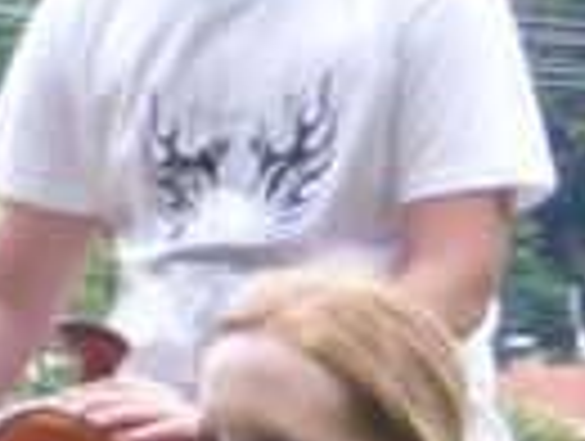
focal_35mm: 506
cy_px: 670
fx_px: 8567
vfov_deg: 2.9
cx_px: 662
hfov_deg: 3.9
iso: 250
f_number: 4.9
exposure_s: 1/60
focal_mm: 17
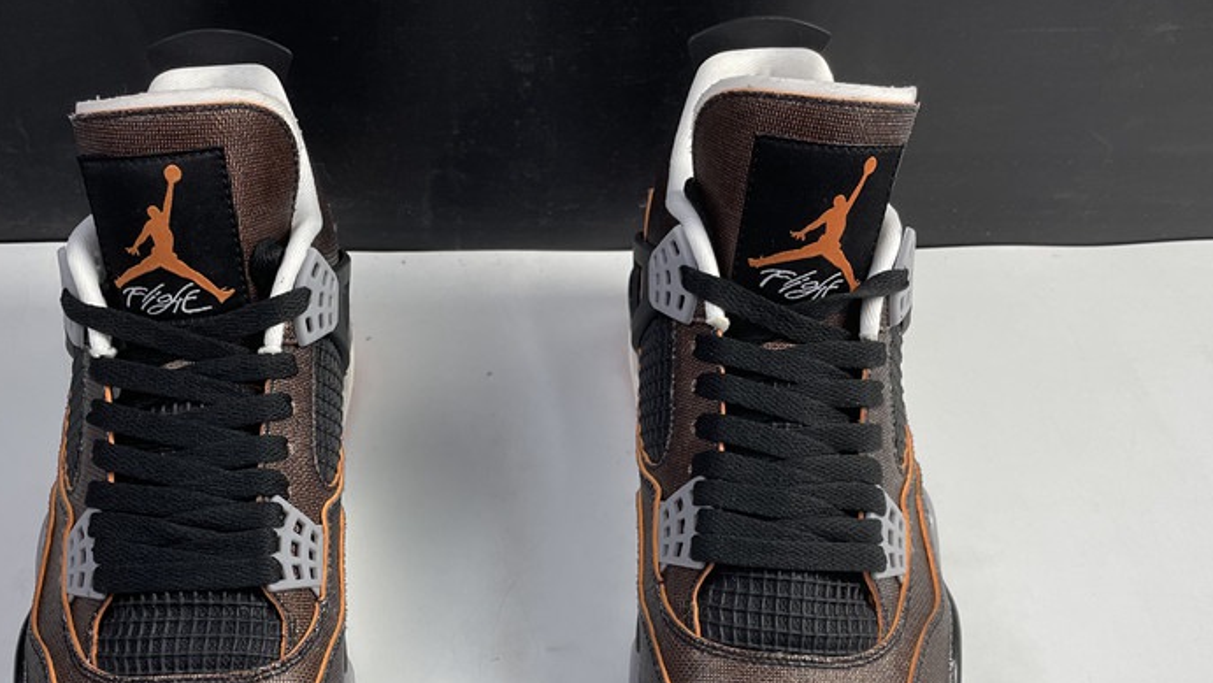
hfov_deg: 49.1
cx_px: 488
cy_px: 578
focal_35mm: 41
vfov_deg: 28.2
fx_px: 1319
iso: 50
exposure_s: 1/100
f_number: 1.6
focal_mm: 4.2
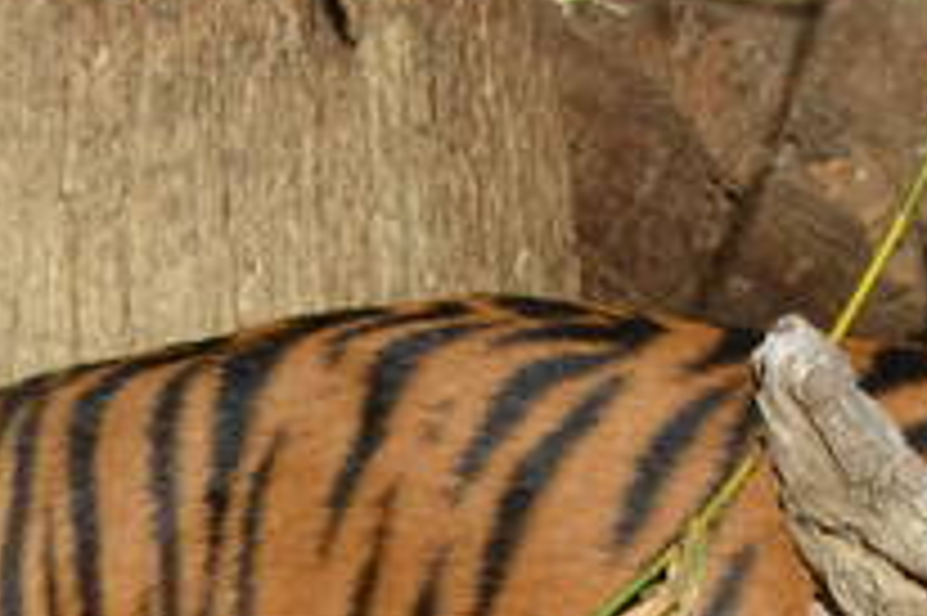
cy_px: 877
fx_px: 29305
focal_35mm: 1139
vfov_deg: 1.2
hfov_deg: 1.8
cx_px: 2578
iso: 200
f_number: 7.1
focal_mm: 98
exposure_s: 1/800
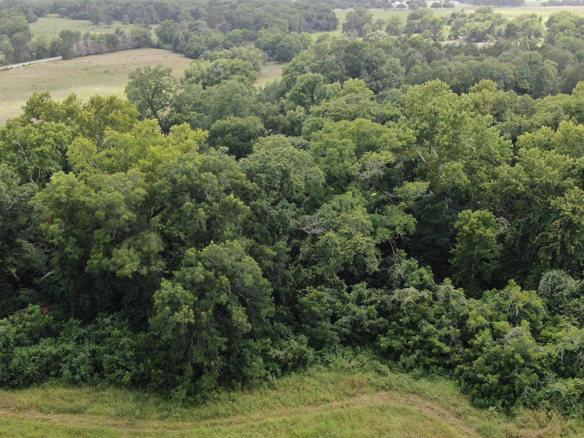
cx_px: 261
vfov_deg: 29.7
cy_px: 206
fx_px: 827
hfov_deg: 38.9
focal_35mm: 49
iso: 100
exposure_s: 1/200
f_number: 3.5
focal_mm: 7.23
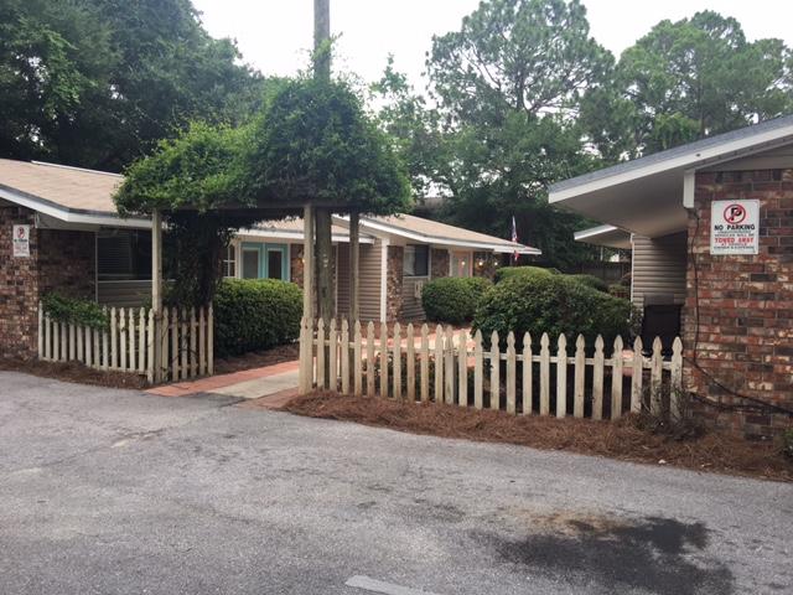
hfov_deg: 61.7
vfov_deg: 48.2
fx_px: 664
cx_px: 396
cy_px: 298
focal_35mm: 29
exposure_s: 1/120
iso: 25
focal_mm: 4.15
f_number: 2.2
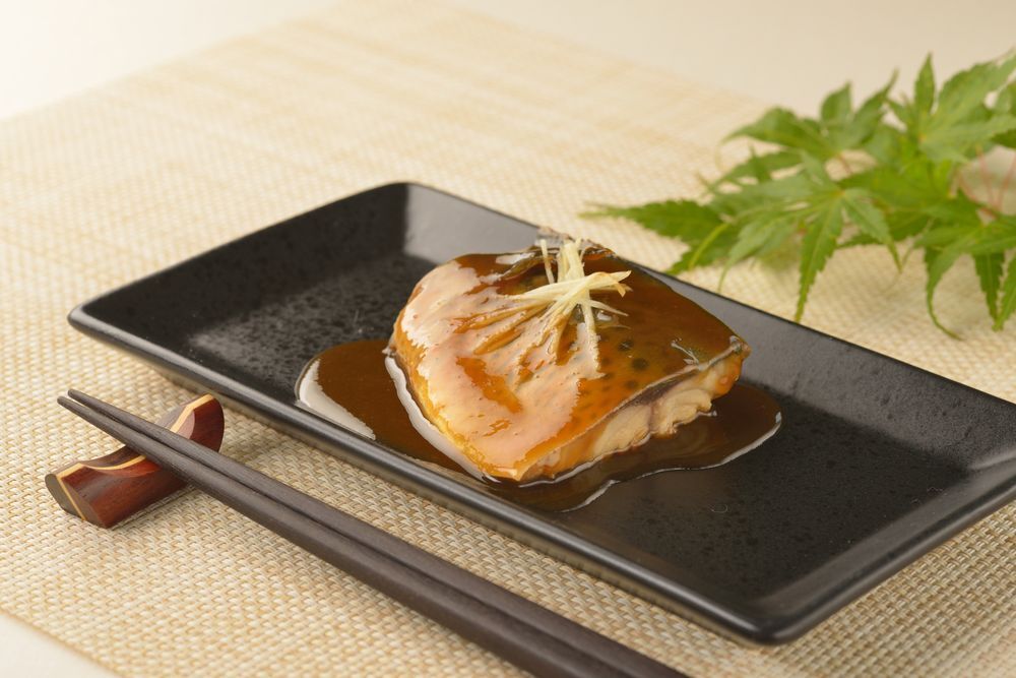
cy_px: 339
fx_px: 2540
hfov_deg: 22.6
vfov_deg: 15.2
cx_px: 508
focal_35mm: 90
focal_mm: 90
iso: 640
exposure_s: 1/160
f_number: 11
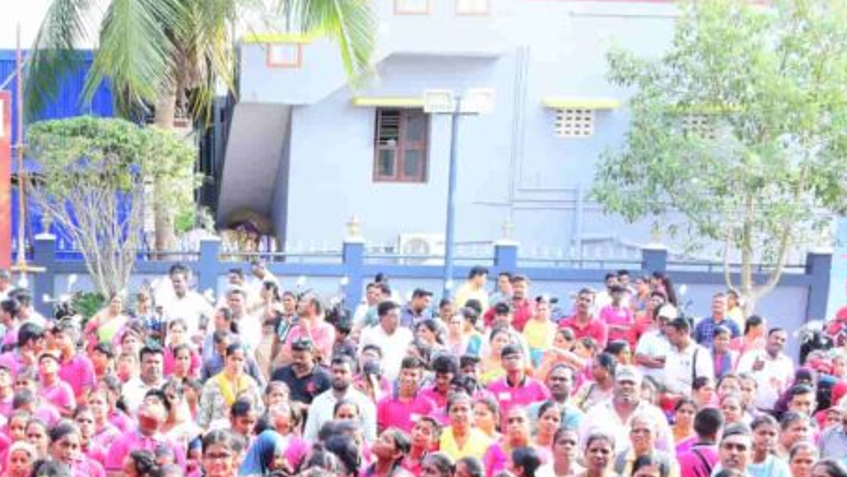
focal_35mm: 64
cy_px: 534
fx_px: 1438
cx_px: 22
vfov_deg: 18.1
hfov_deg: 30.7
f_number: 8
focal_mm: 18
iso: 500
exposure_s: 1/125
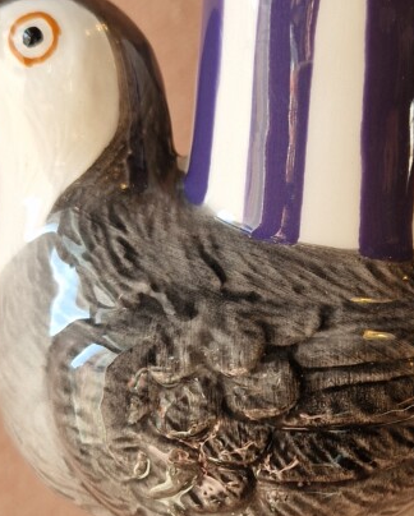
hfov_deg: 20.7
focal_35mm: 74
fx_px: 1132
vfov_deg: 25.6
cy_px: 319
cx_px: 254
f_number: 1.8
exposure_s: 1/351
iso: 50
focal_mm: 5.4
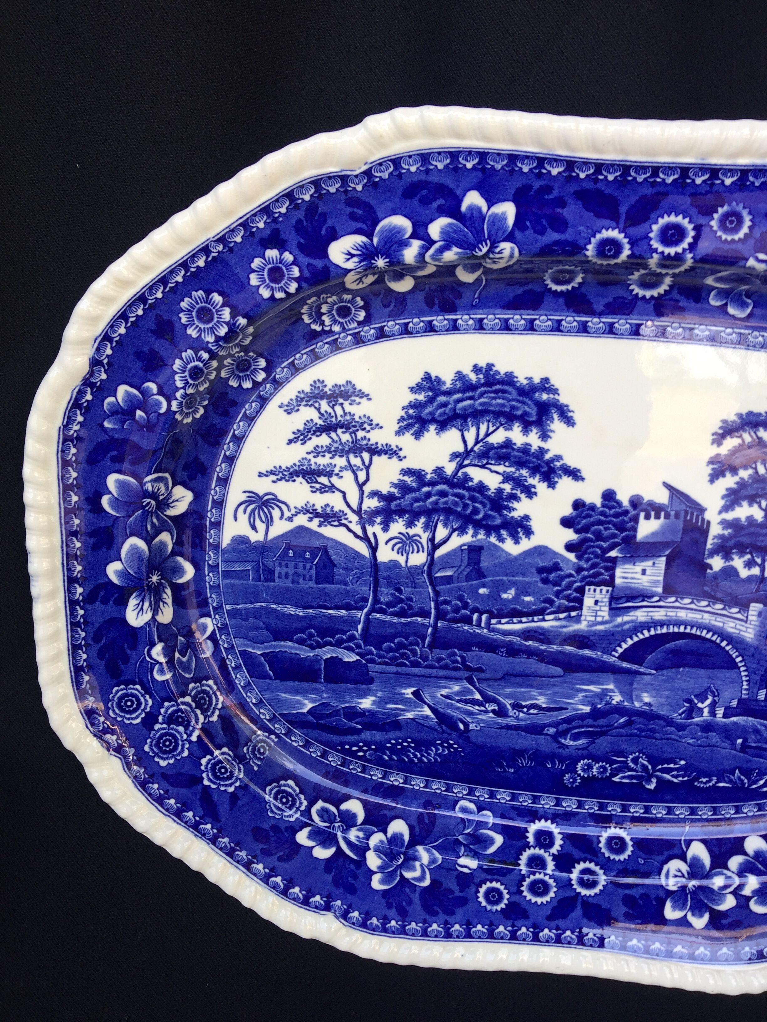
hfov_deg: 48.2
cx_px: 384
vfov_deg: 61.7
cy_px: 511
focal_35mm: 29
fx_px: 857
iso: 32
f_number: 2.2
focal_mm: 4.15
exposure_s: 1/100
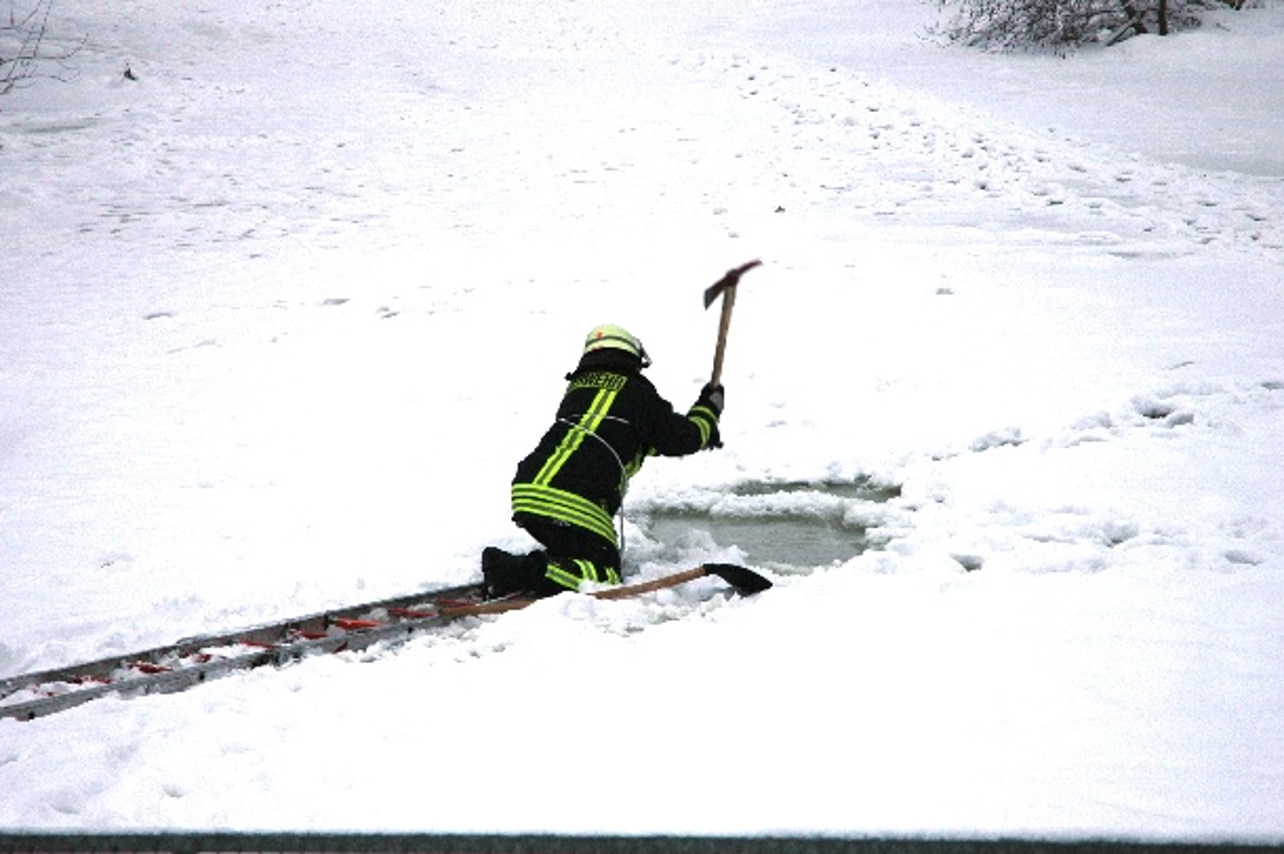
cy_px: 455
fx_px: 4420
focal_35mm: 124
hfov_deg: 16.5
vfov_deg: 11.0
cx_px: 688
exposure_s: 1/60
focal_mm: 70
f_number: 4.5
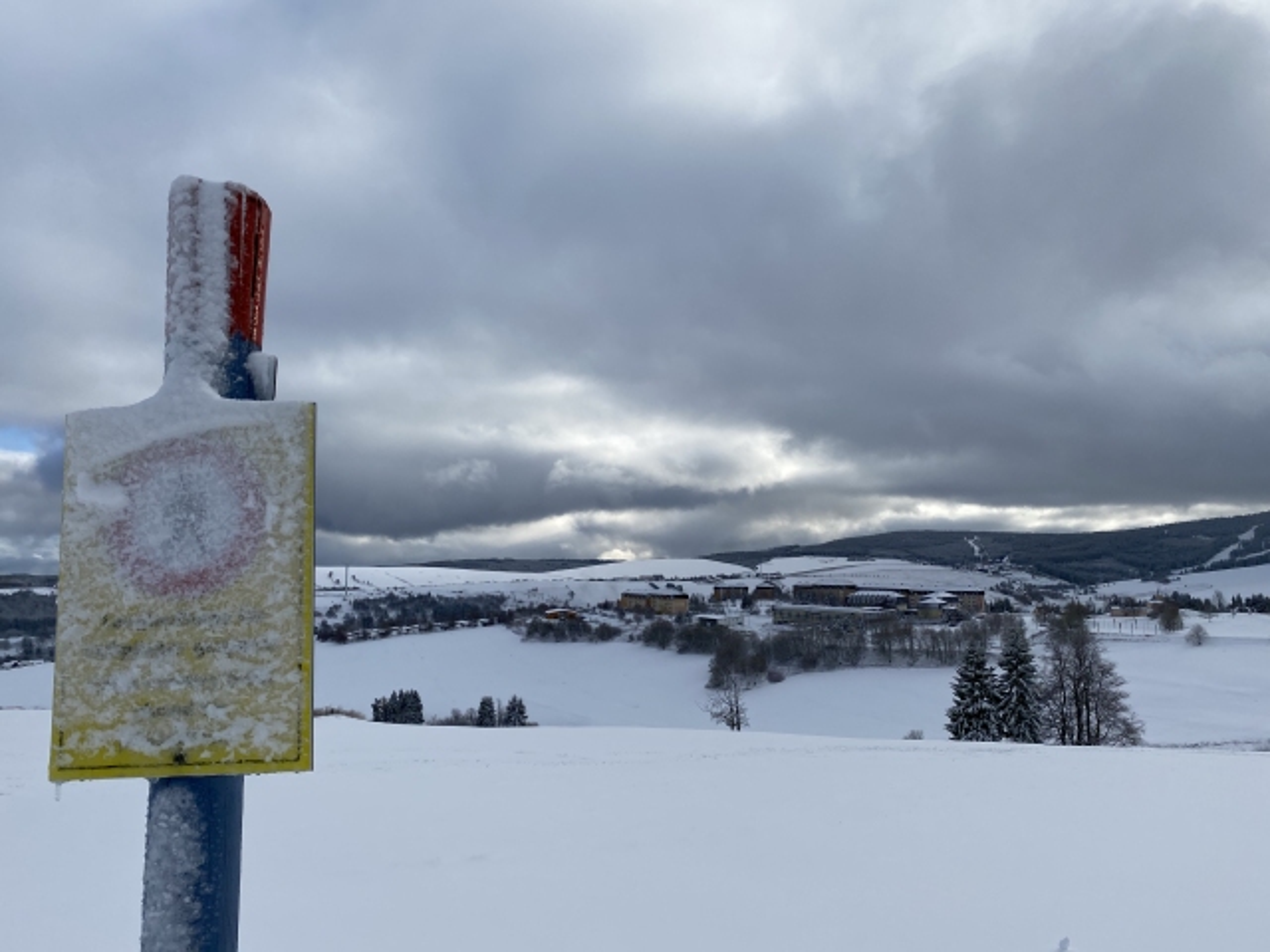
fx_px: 954
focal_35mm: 26
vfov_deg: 53.1
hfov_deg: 67.3
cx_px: 635
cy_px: 476
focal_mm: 4.25
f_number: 1.8
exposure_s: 1/4132
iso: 32
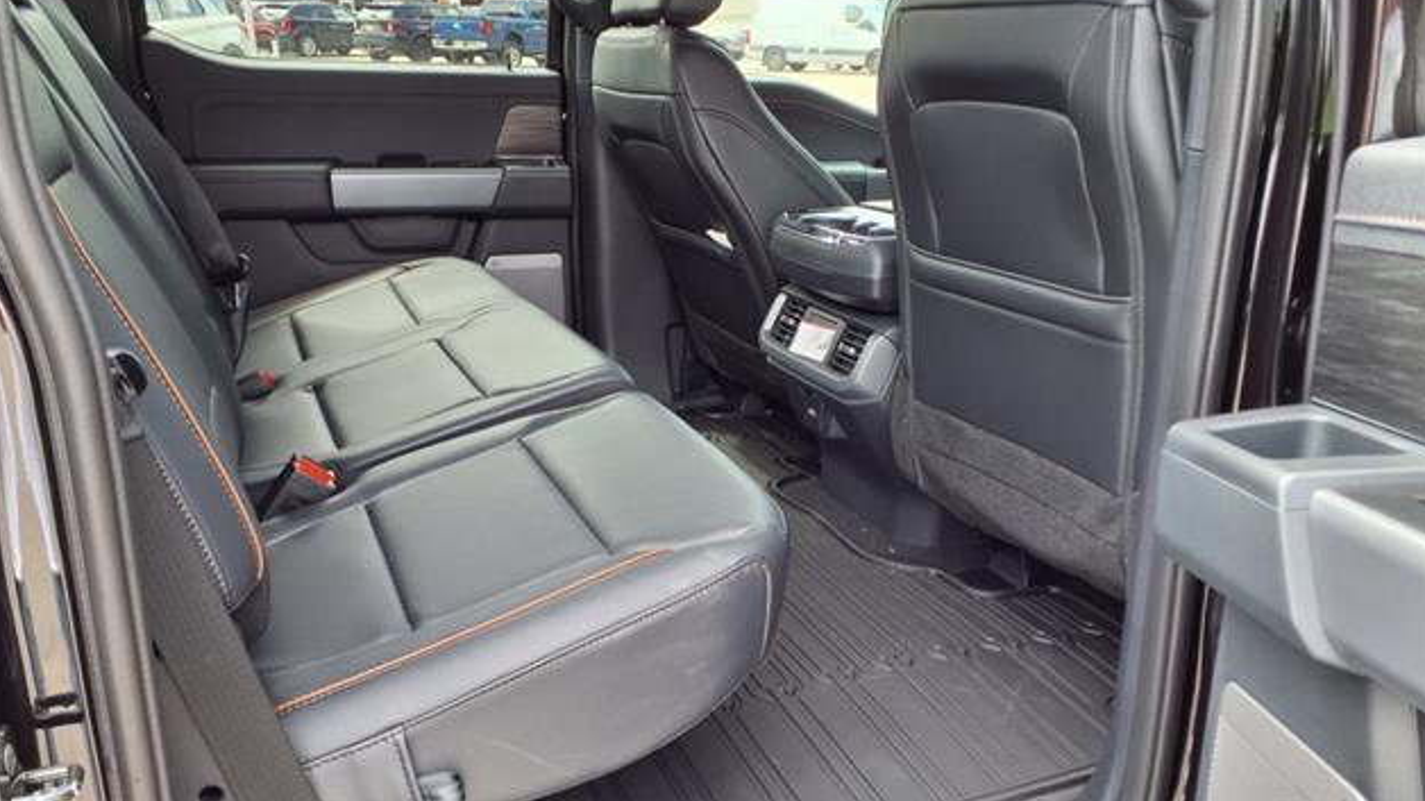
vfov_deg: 38.8
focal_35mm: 30
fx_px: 1133
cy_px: 477
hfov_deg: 64.3
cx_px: 710
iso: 50
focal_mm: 3.58
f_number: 1.9
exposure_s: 1/120
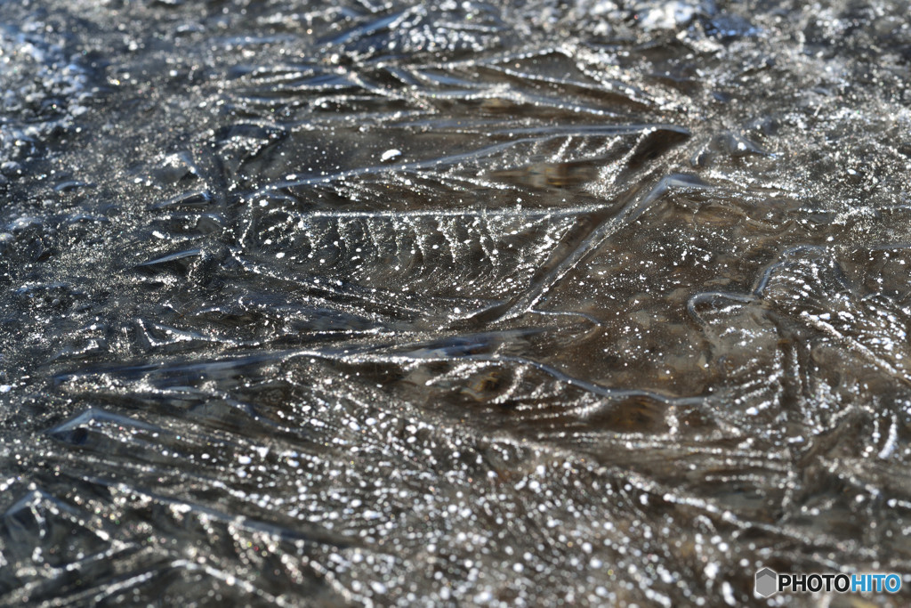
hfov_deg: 22.6
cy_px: 304
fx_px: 2278
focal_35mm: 90
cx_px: 456
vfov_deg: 15.2
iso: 100
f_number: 22
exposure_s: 1/4
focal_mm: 90
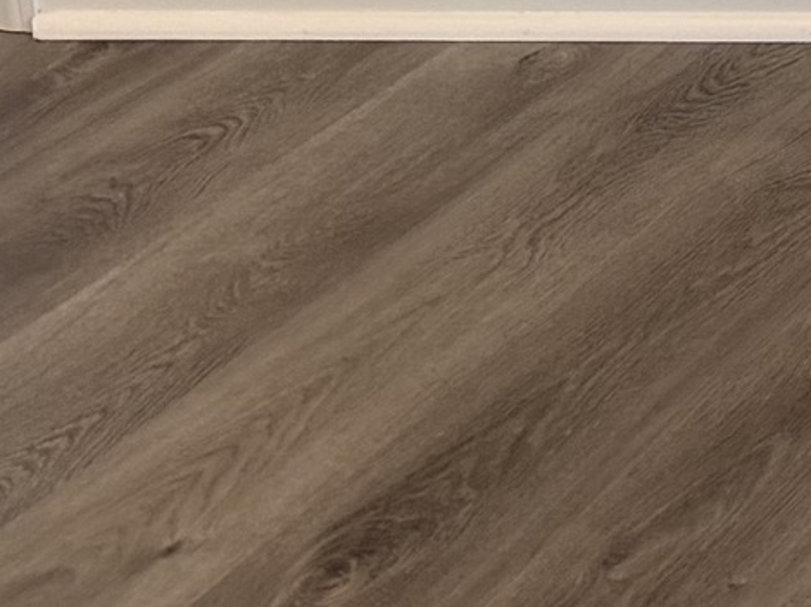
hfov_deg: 9.4
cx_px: 2578
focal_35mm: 157
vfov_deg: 8.5
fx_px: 3676
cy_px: -962
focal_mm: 6.76
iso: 100
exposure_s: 1/60
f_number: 1.78
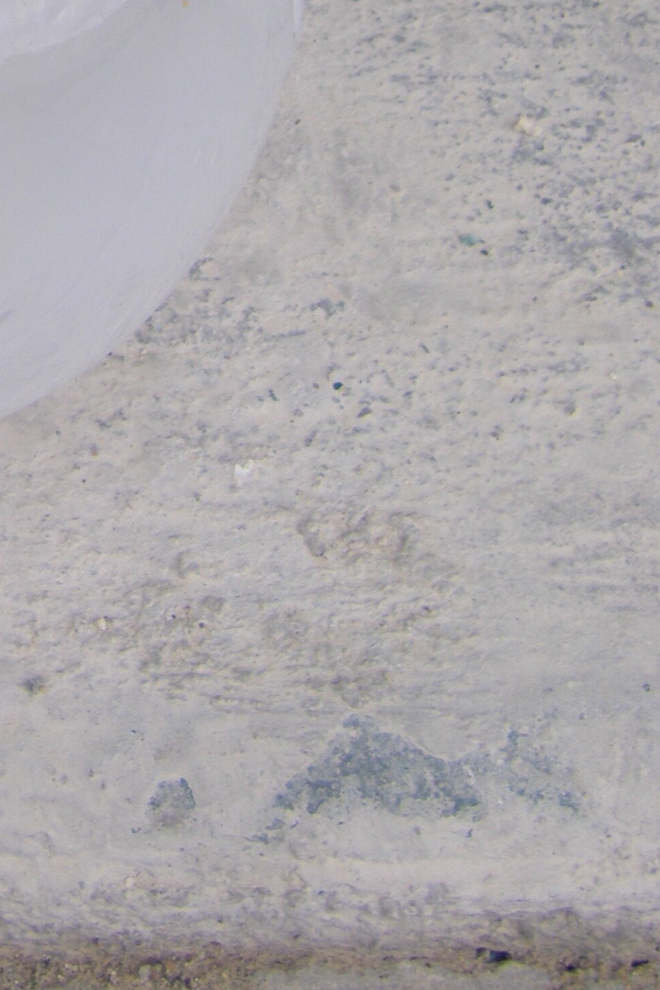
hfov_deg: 15.0
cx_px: -143
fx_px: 2420
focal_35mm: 88
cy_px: -49
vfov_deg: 22.1
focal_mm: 6.3
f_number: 3.5
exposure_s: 1/125
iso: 64
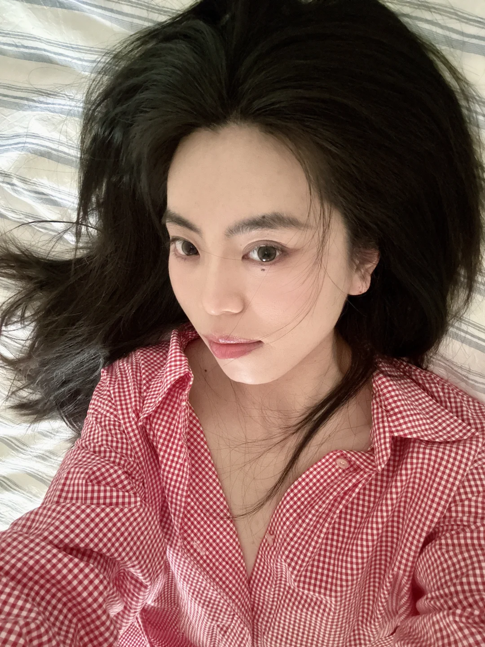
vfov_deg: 73.9
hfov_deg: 58.9
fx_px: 430
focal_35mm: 23
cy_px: 324
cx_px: 242
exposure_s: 1/21
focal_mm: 2.69
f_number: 1.9
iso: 640
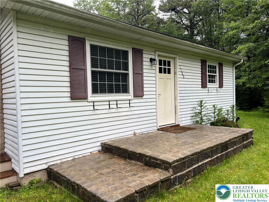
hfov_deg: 67.3
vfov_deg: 53.1
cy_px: 101
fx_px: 202
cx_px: 134
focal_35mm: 26
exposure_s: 1/480
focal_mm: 5.7
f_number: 1.5
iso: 50
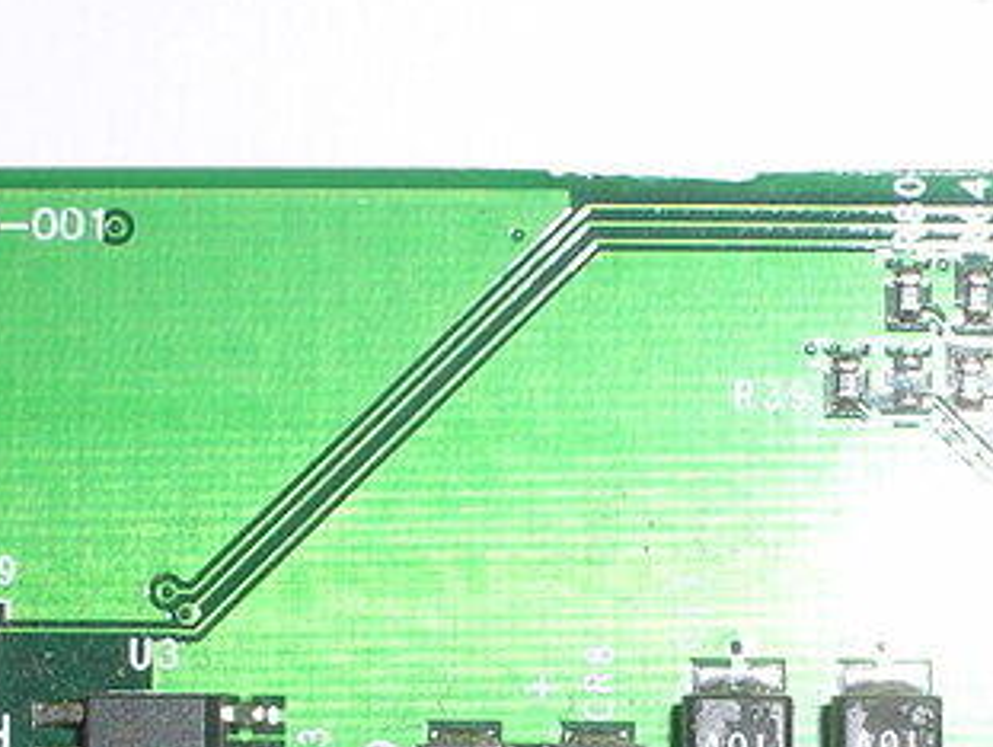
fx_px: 4308
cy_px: 721
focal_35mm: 150
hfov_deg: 13.1
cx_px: 511
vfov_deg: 9.8
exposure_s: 1/60.1
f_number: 6.5
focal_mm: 11.1
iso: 50
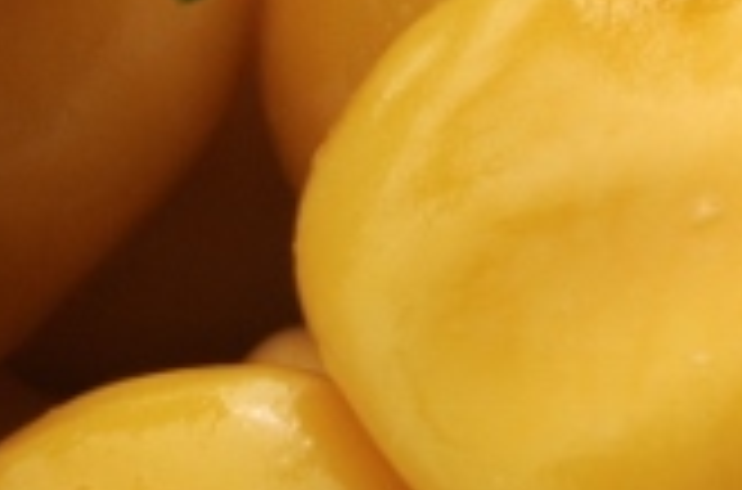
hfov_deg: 2.3
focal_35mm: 909
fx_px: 18679
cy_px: -101
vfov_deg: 1.5
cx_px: 180
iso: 200
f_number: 29
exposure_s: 1/250
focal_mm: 105
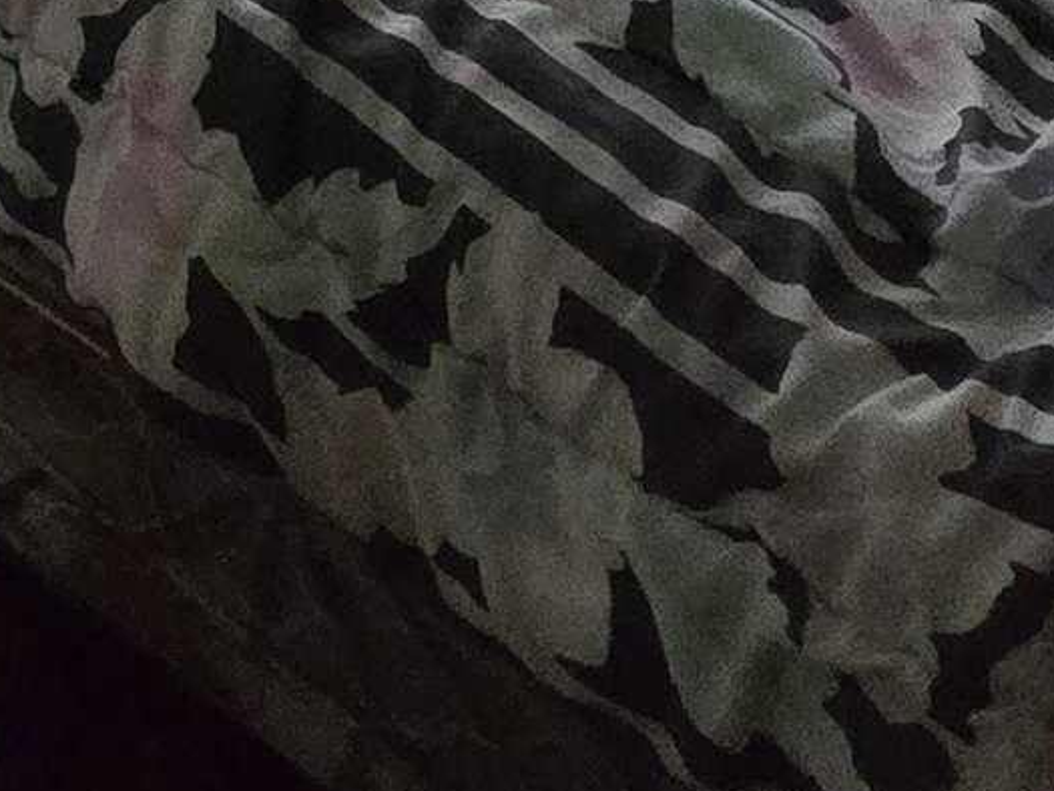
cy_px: -1395
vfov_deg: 12.3
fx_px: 2315
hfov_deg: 23.4
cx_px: -219
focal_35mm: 76
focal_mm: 2.2
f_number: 2.2
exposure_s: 1/100
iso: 640
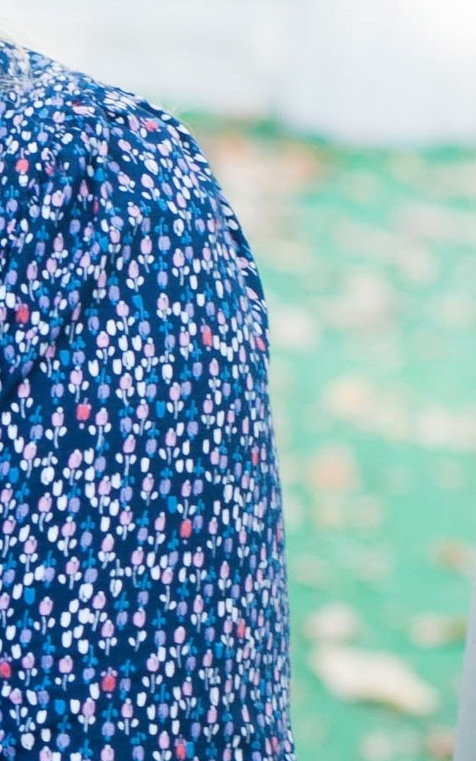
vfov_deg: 9.3
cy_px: 801
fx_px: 4650
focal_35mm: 224
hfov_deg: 5.7
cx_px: -552
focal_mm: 50
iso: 250
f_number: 4
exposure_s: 1/60
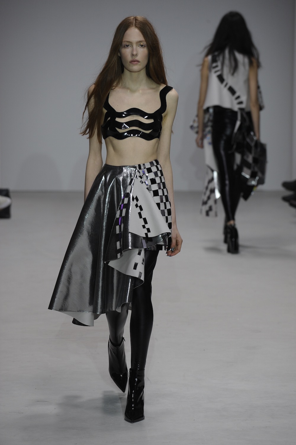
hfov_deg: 6.9
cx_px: 148
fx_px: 2470
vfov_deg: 10.3
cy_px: 222
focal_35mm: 200
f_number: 5
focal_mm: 200
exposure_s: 1/500
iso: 1000
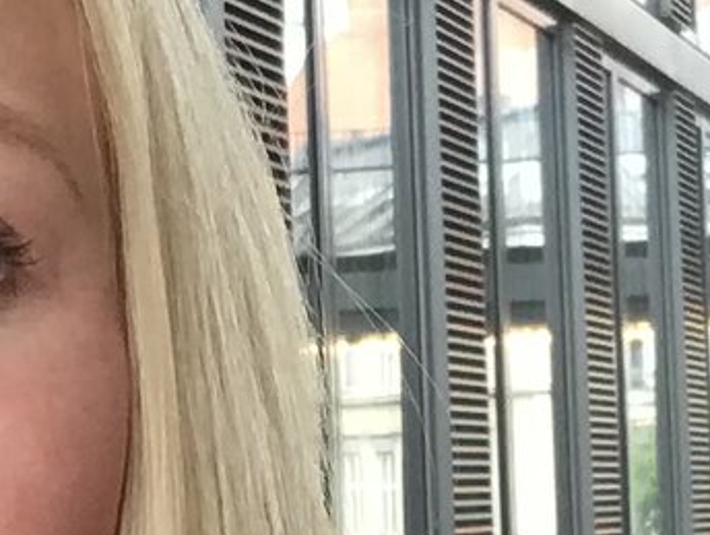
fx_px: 3820
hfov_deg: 10.6
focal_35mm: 186
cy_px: 197
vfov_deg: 8.0
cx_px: 380
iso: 25
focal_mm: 2.87
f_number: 2.2
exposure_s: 1/31
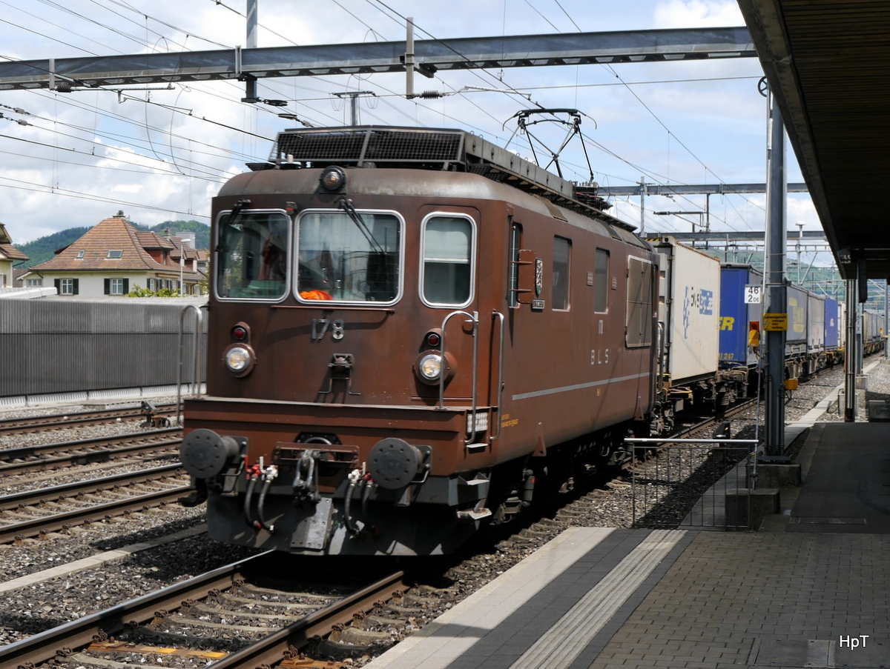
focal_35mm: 48
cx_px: 445
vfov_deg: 30.3
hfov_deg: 39.6
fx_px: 1236
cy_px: 334
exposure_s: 1/320
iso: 160
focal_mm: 24
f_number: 8
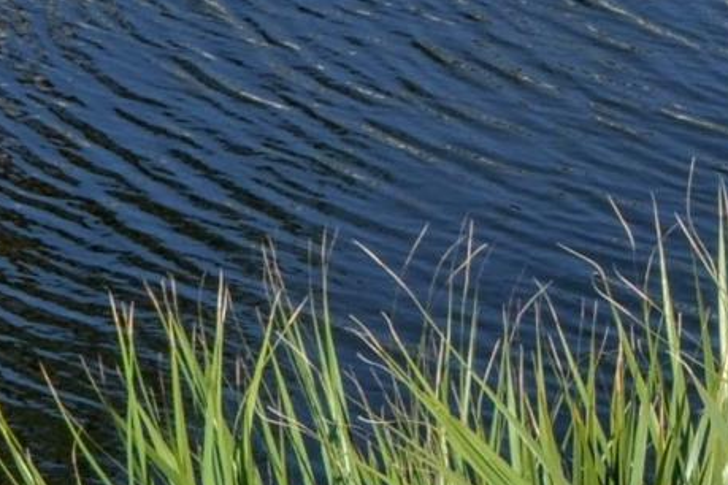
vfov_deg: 4.6
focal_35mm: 294
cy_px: -599
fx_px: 5945
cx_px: 1657
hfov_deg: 6.7
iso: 100
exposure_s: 1/250
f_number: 8
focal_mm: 30
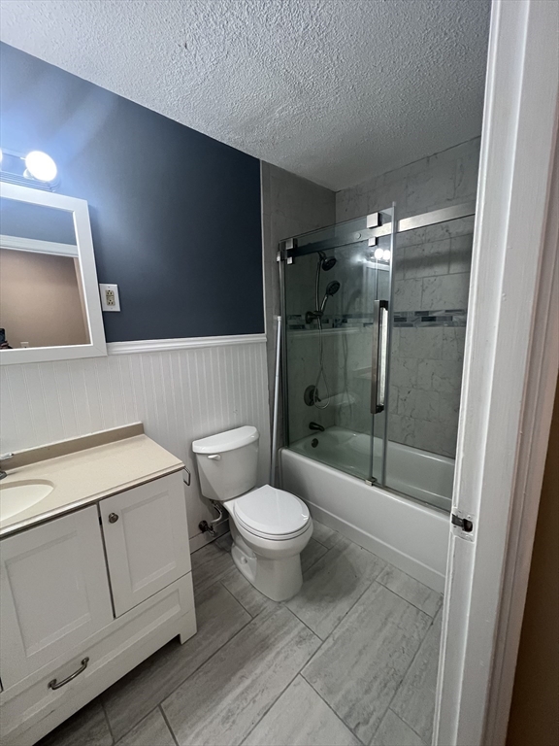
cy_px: 373
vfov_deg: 106.2
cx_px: 280
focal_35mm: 13
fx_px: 280
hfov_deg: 89.9
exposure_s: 1/120
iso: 250
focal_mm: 1.57
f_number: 1.8
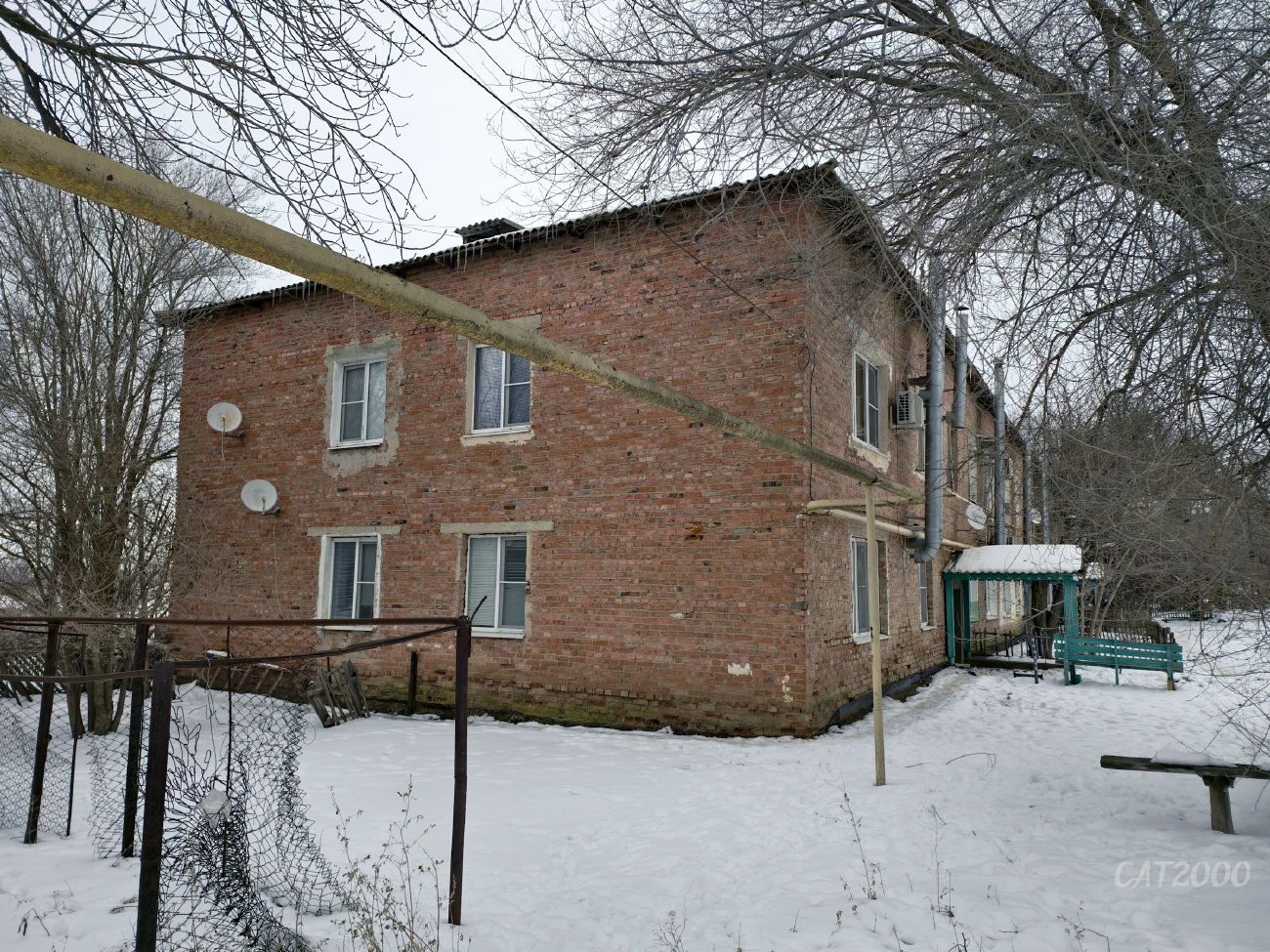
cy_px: 476
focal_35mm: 23
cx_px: 635
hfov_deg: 73.9
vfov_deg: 58.9
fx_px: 844
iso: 72
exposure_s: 1/1524
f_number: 1.57
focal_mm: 6.54
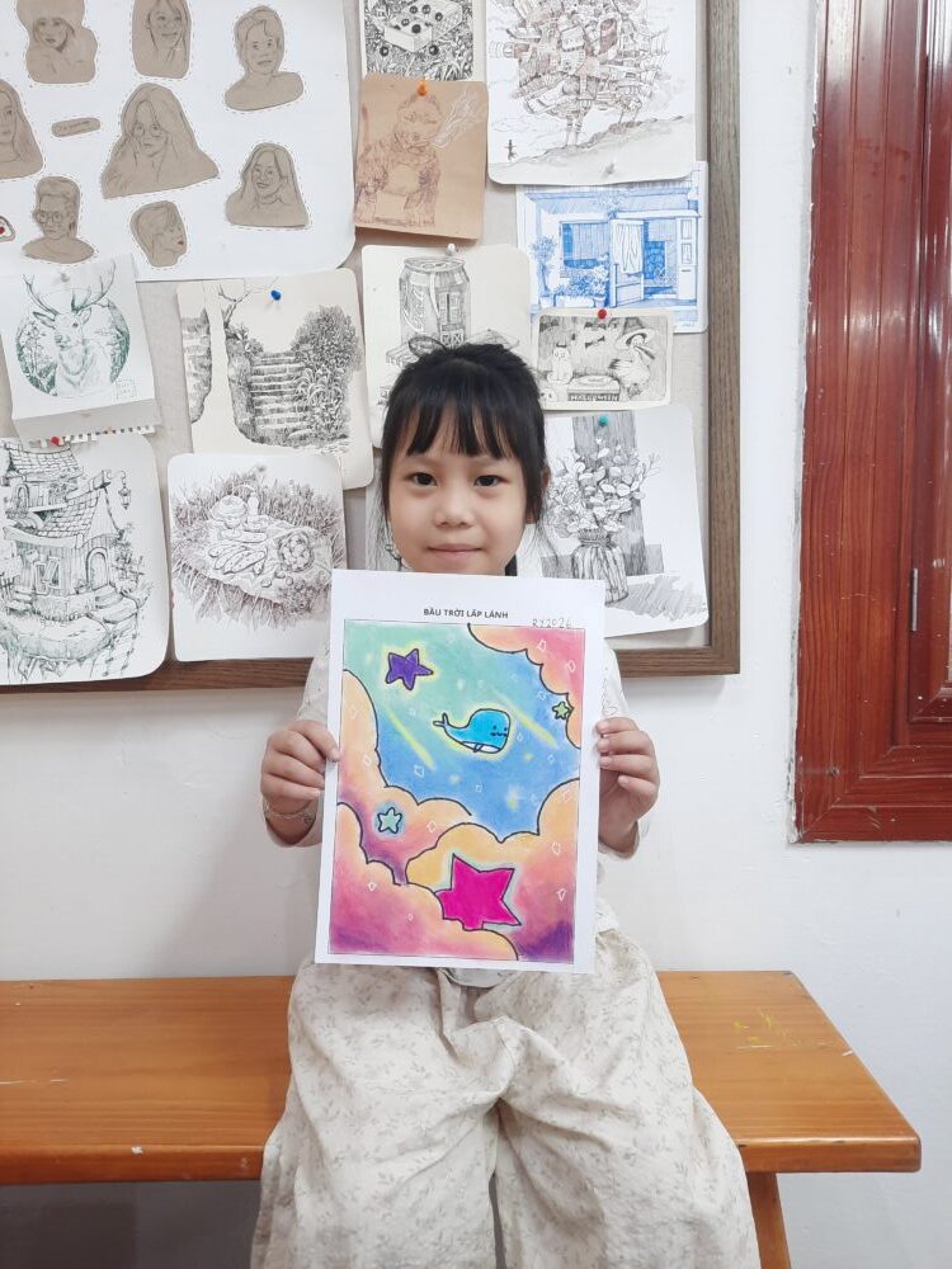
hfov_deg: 54.9
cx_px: 476
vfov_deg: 69.4
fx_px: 917
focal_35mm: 25
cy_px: 634
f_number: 2
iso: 125
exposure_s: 1/50
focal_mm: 4.6
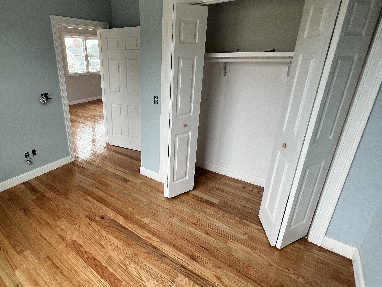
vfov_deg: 71.5
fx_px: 199
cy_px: 132
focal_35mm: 18
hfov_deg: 86.0
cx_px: 142
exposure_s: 1/99
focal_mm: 1.57
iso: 80
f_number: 1.8
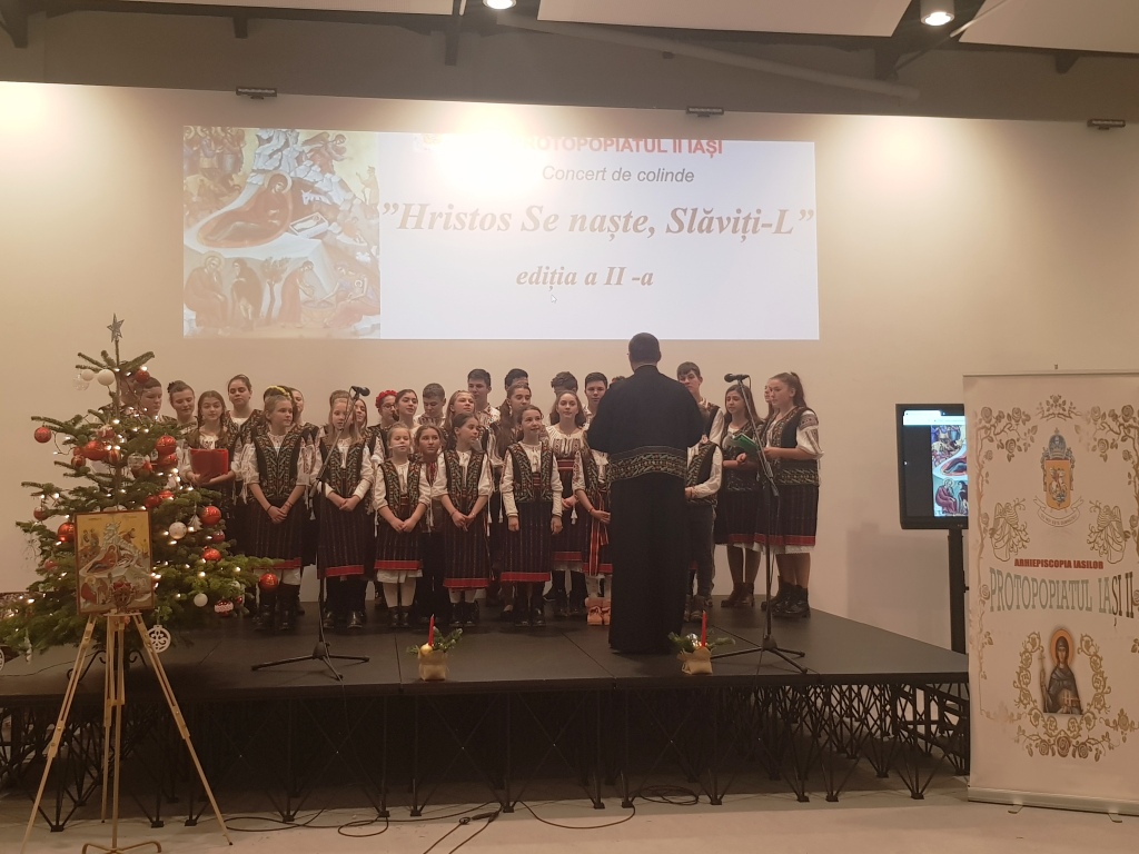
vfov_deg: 53.1
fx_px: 856
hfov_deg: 67.3
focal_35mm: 26
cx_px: 570
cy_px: 427
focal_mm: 4.2
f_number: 1.7
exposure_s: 1/50
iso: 80
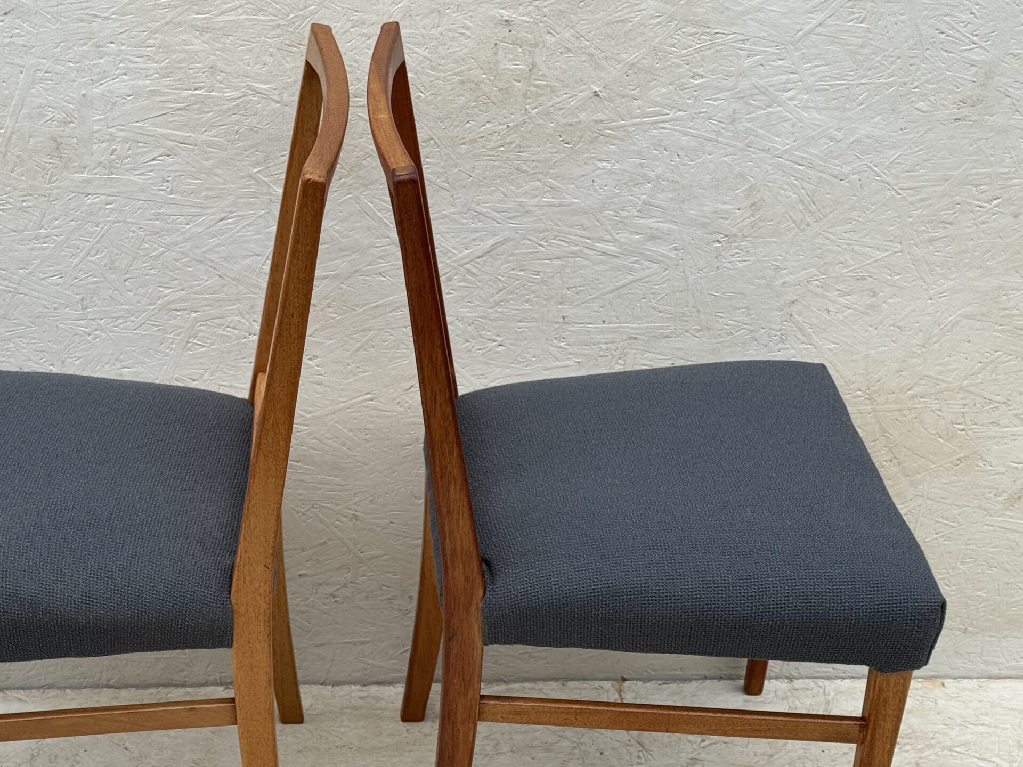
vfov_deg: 22.9
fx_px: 1891
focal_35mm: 64
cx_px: 346
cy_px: 489
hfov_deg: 30.1
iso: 80
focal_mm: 6.76
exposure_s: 1/418
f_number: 1.78
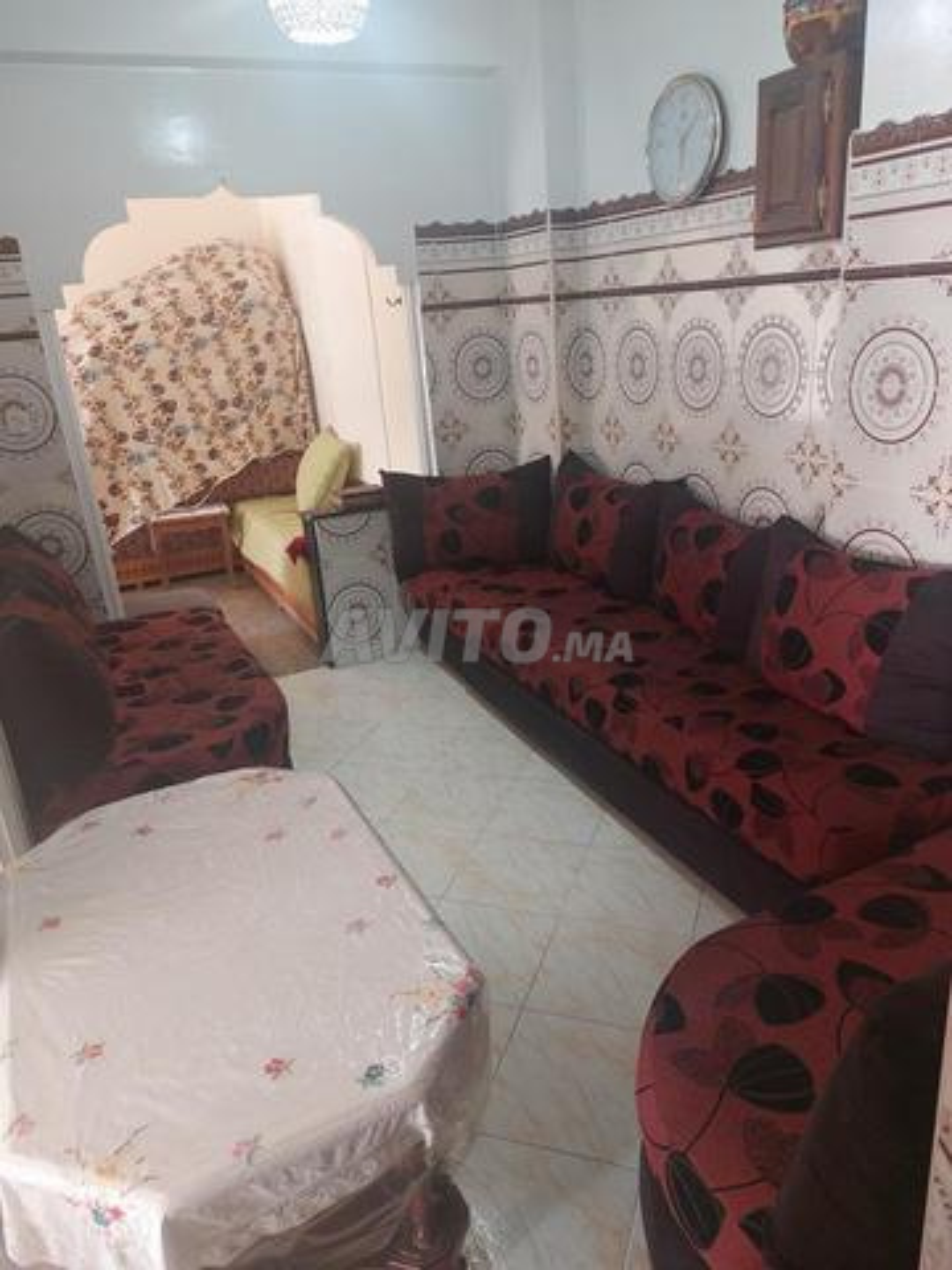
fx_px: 880
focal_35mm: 24
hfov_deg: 56.8
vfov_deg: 71.6
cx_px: 476
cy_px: 635
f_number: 1.8
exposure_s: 1/50
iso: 320
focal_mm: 5.23
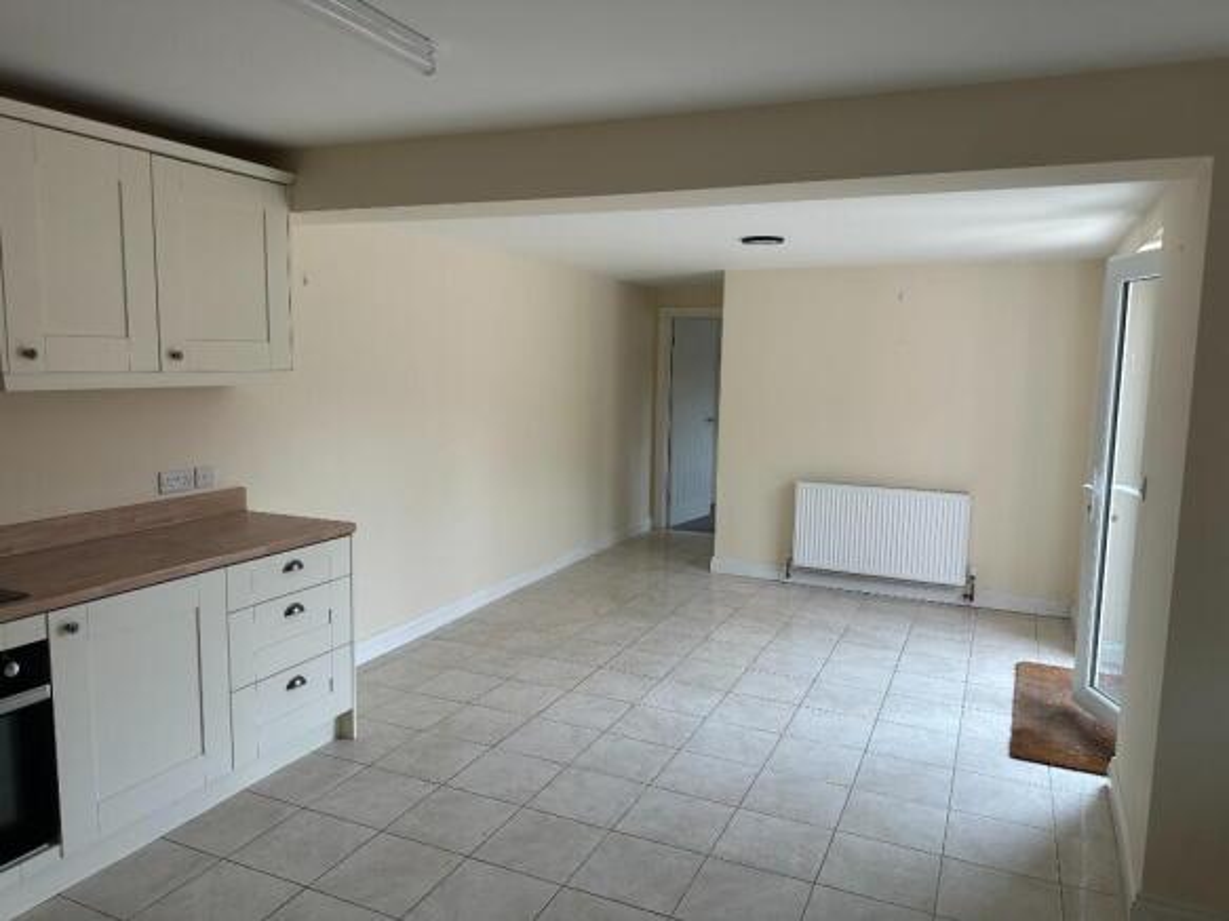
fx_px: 852
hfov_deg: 71.6
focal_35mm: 24
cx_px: 614
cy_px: 460
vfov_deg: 56.8
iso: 80
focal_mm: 6.86
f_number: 1.78
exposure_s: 1/379
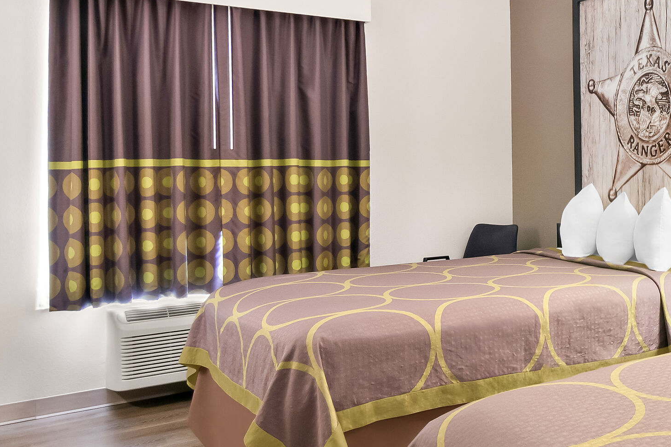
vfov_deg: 38.8
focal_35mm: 34
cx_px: 680
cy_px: 230
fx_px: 634
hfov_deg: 46.2
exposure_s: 2
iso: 400
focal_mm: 11
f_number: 8
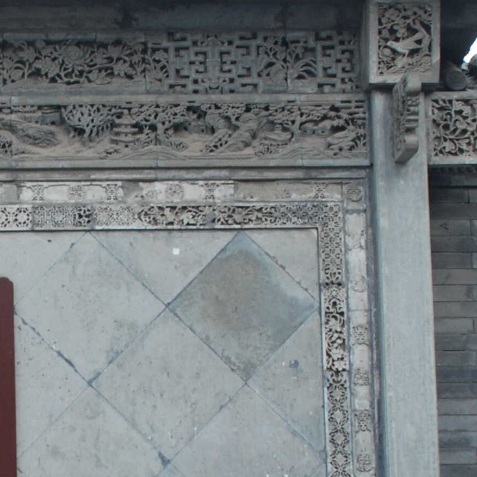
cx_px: 2
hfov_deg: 13.9
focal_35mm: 124
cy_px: 371
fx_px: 1933
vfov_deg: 14.0
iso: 200
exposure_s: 1/160
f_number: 6.3
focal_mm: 22
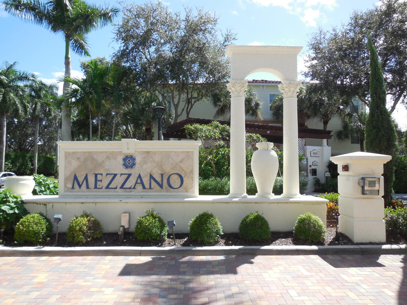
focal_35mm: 25
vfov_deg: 54.9
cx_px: 204
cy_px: 152
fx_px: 294
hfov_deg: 69.4
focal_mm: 4.5
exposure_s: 1/800
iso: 125
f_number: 3.1
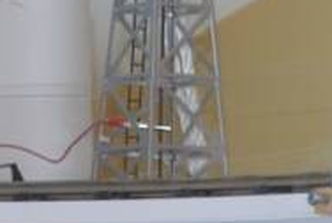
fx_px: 4145
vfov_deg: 3.1
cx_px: 645
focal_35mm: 449
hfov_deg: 4.5
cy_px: -84
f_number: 5.6
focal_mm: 55
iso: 800
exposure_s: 1/5
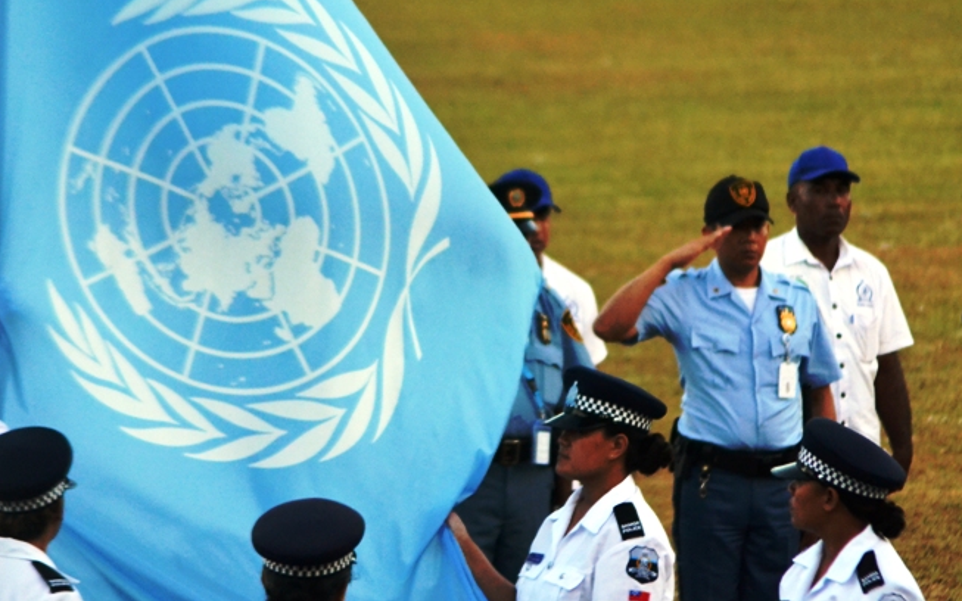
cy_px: 278
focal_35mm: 393
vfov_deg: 3.3
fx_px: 10303
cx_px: 516
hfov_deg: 5.3
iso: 2800
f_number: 4.8
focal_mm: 210
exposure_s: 1/500
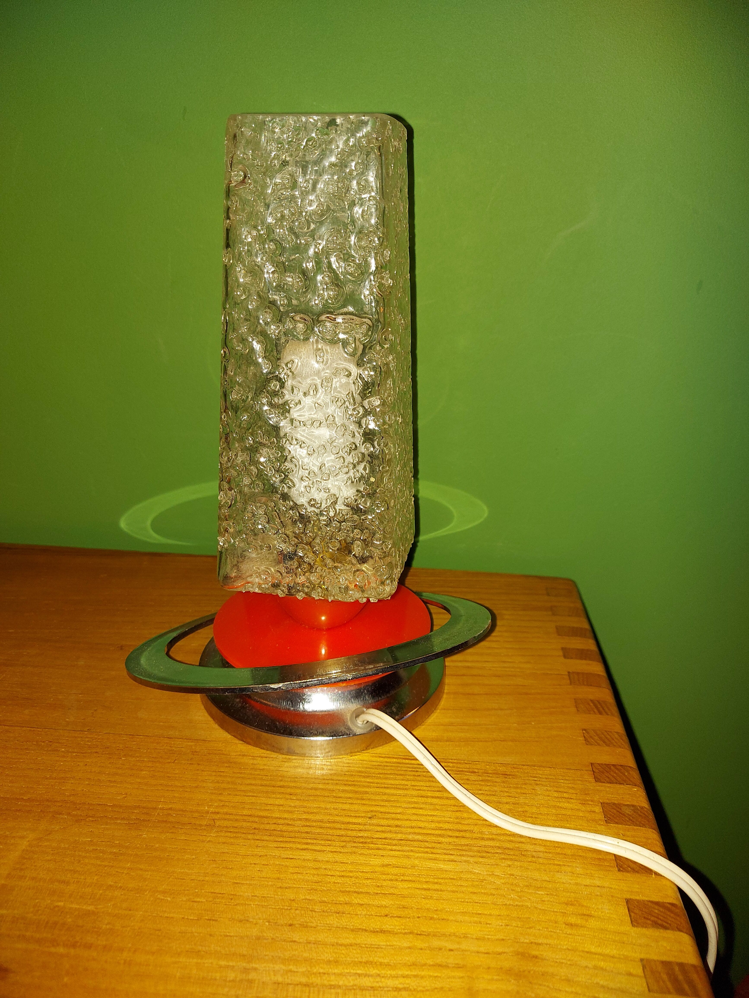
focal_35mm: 24
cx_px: 374
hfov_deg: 56.8
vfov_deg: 71.6
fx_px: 692
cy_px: 499
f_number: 1.8
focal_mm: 5.23
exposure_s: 1/60
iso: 80
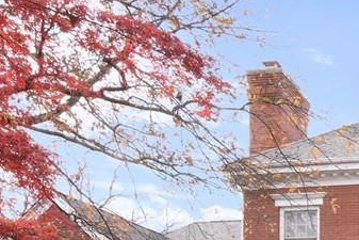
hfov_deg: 28.9
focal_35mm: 58
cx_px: 452
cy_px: 321
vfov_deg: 21.0
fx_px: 579
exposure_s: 1/160
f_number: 13
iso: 800
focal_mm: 12
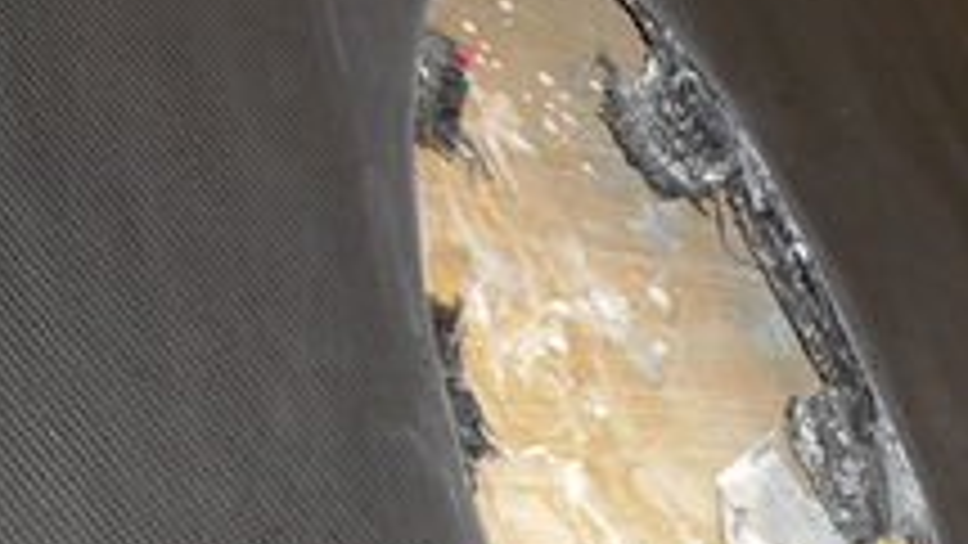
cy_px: 611
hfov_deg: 17.3
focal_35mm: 120
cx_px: 1022
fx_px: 3080
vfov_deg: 10.0
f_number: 2.7
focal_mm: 6.2
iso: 100
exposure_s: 1/60
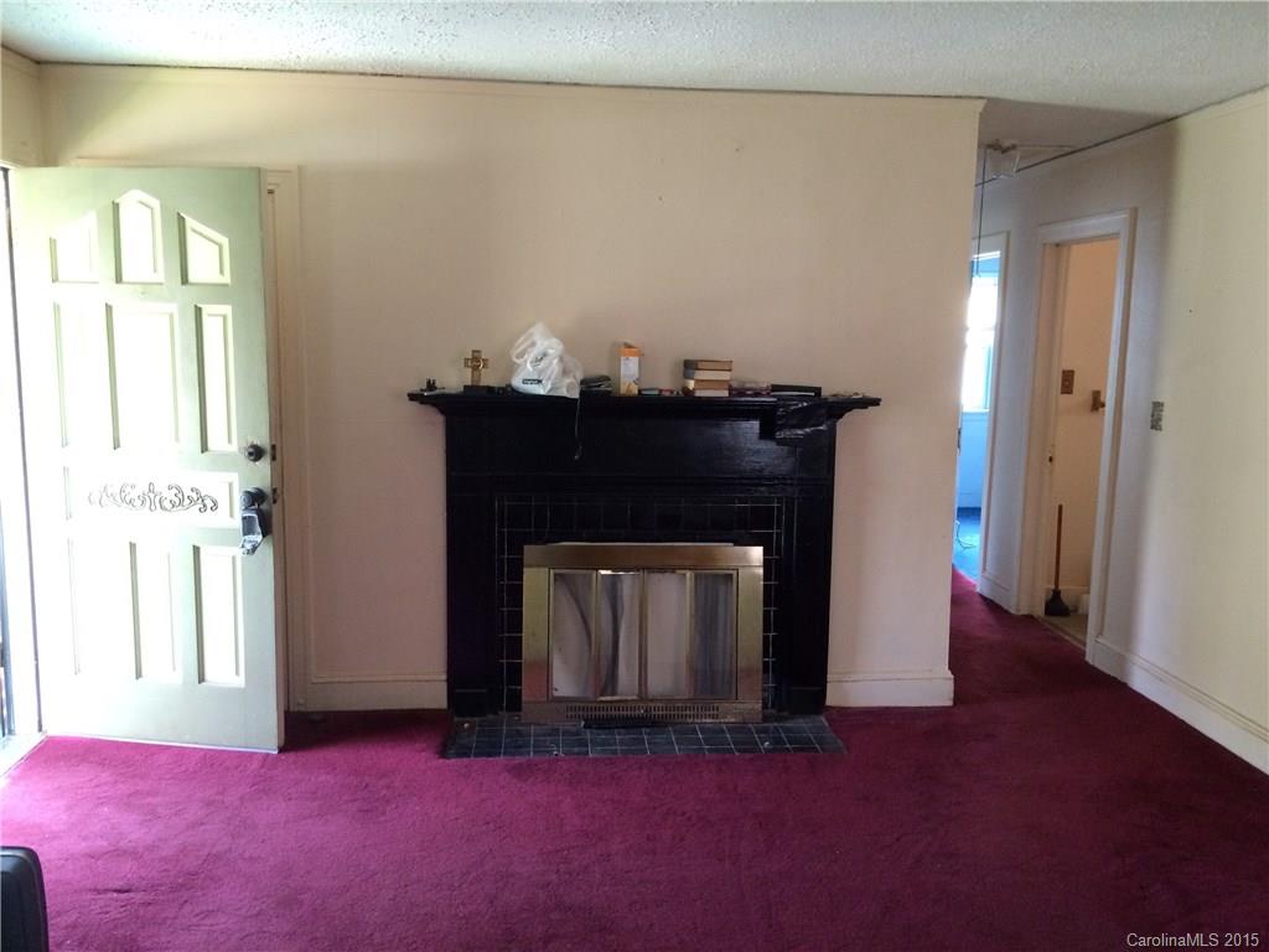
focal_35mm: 29
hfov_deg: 61.7
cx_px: 634
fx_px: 1063
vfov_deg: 48.2
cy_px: 476
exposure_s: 1/30
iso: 200
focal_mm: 4.15
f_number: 2.2
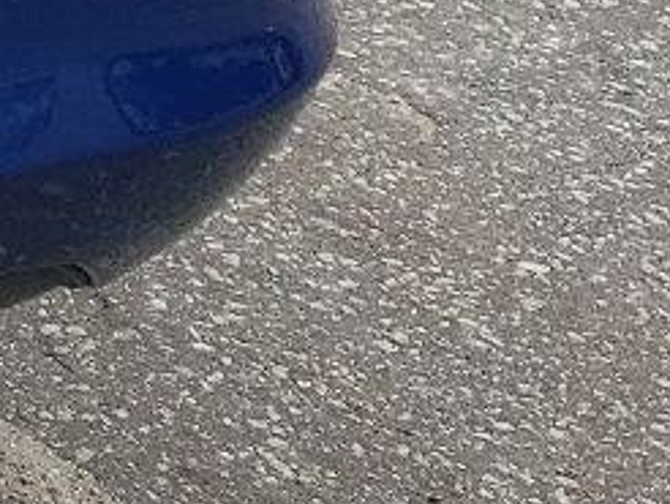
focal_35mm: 169
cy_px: -629
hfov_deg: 9.2
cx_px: -1394
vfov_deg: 8.2
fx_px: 3274
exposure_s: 1/714
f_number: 1.5
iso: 50
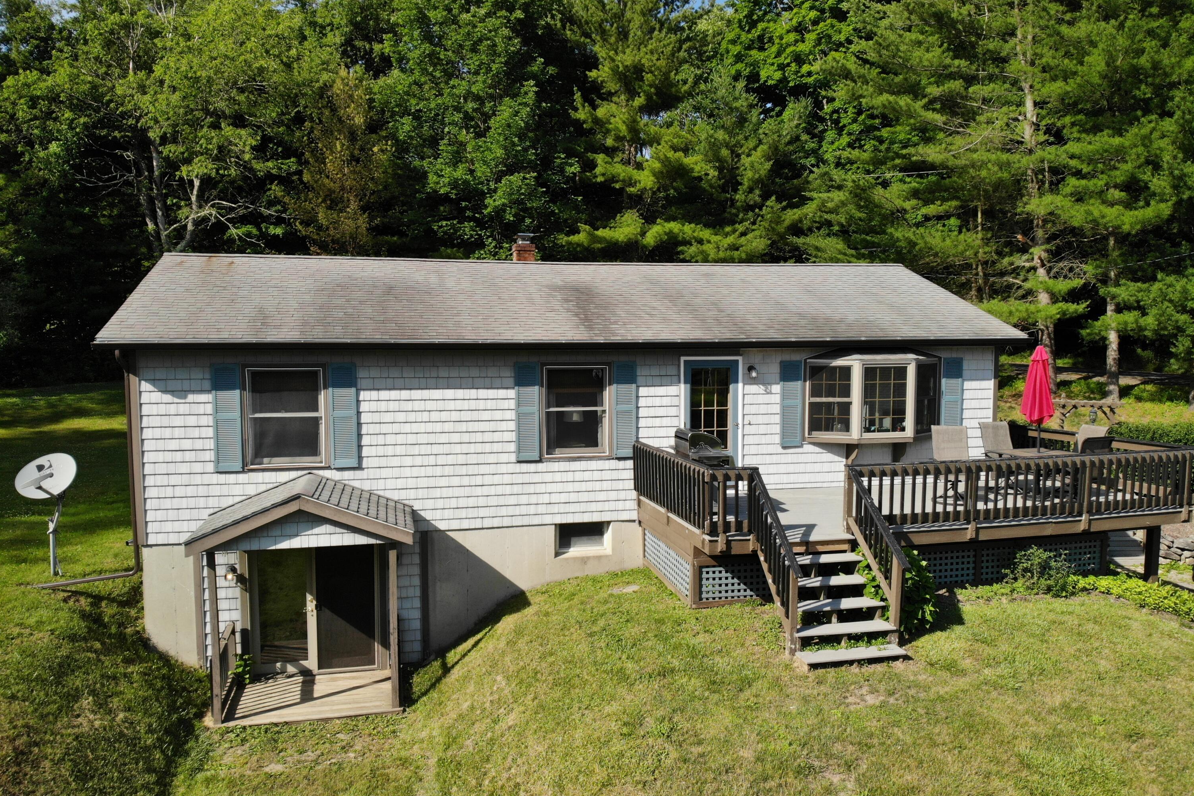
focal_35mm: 25
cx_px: 597
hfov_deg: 71.5
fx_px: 829
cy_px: 423
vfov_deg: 51.3
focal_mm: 4.5
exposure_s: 1/75.3
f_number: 2.8
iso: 100
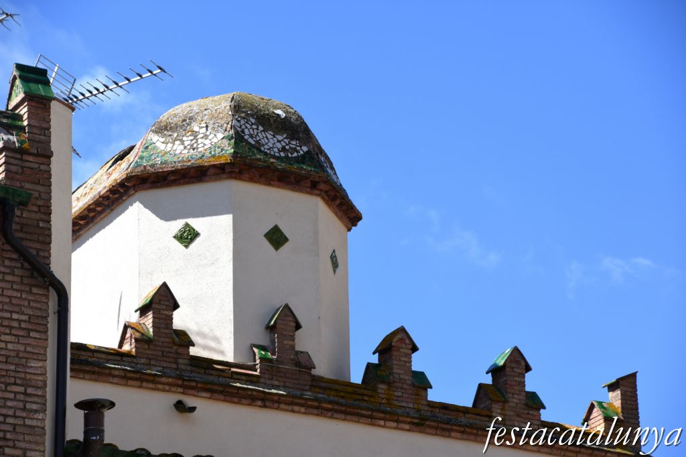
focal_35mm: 174
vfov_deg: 7.9
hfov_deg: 11.8
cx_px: 343
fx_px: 3314
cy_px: 228
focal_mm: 116
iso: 250
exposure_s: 1/1000
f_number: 8
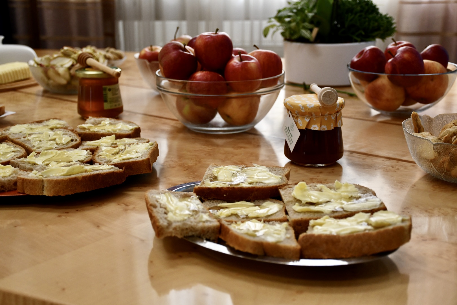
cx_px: 228
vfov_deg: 26.0
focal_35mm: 52
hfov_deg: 38.2
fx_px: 660
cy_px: 152
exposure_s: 1/160
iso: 800
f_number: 4.2
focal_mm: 35
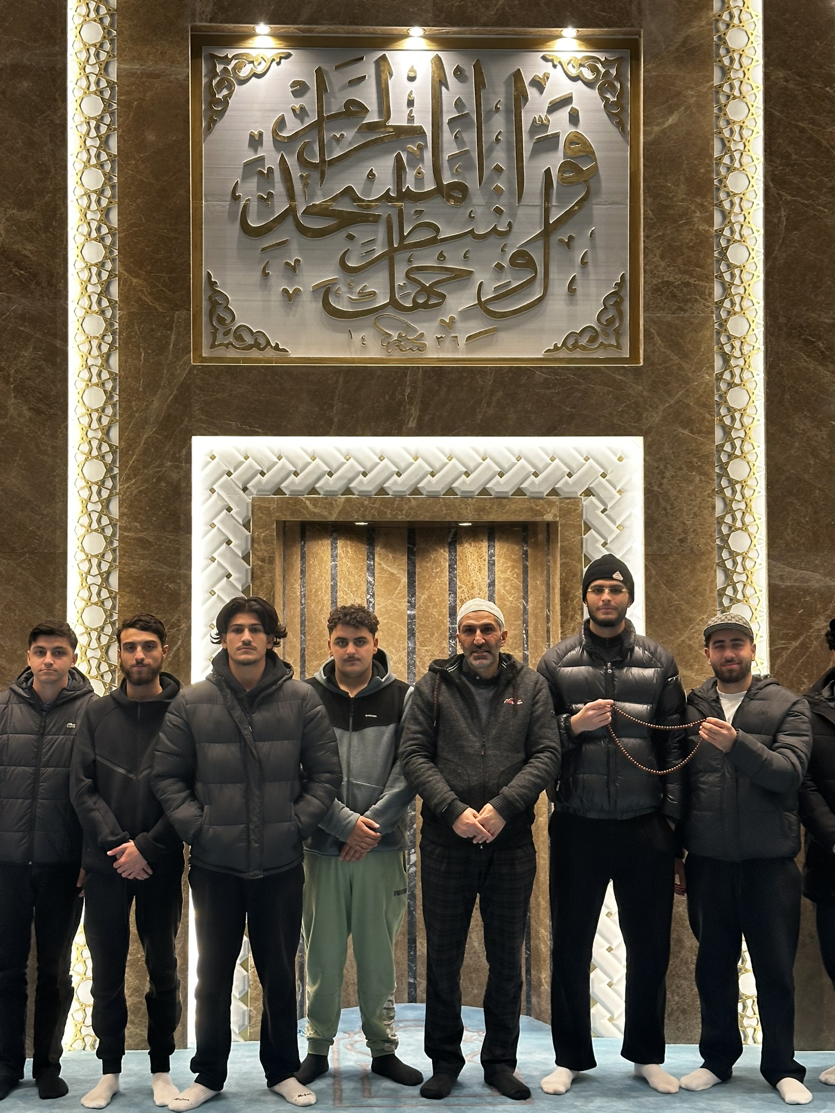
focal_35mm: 48
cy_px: 556
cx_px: 418
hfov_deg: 30.3
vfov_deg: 39.7
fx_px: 1544
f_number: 1.78
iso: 64
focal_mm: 6.86
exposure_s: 1/50
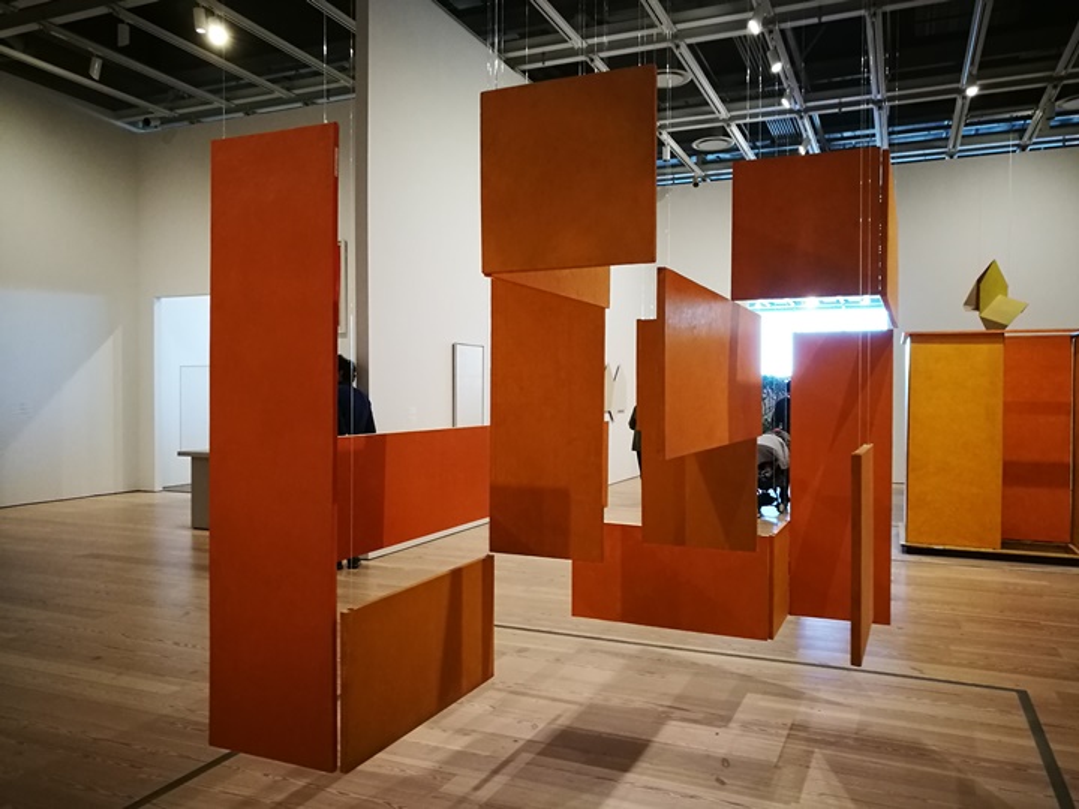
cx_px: 540
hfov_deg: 65.3
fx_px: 842
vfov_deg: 51.4
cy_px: 404
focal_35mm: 27
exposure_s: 1/24
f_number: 2.2
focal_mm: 4.5
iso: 400
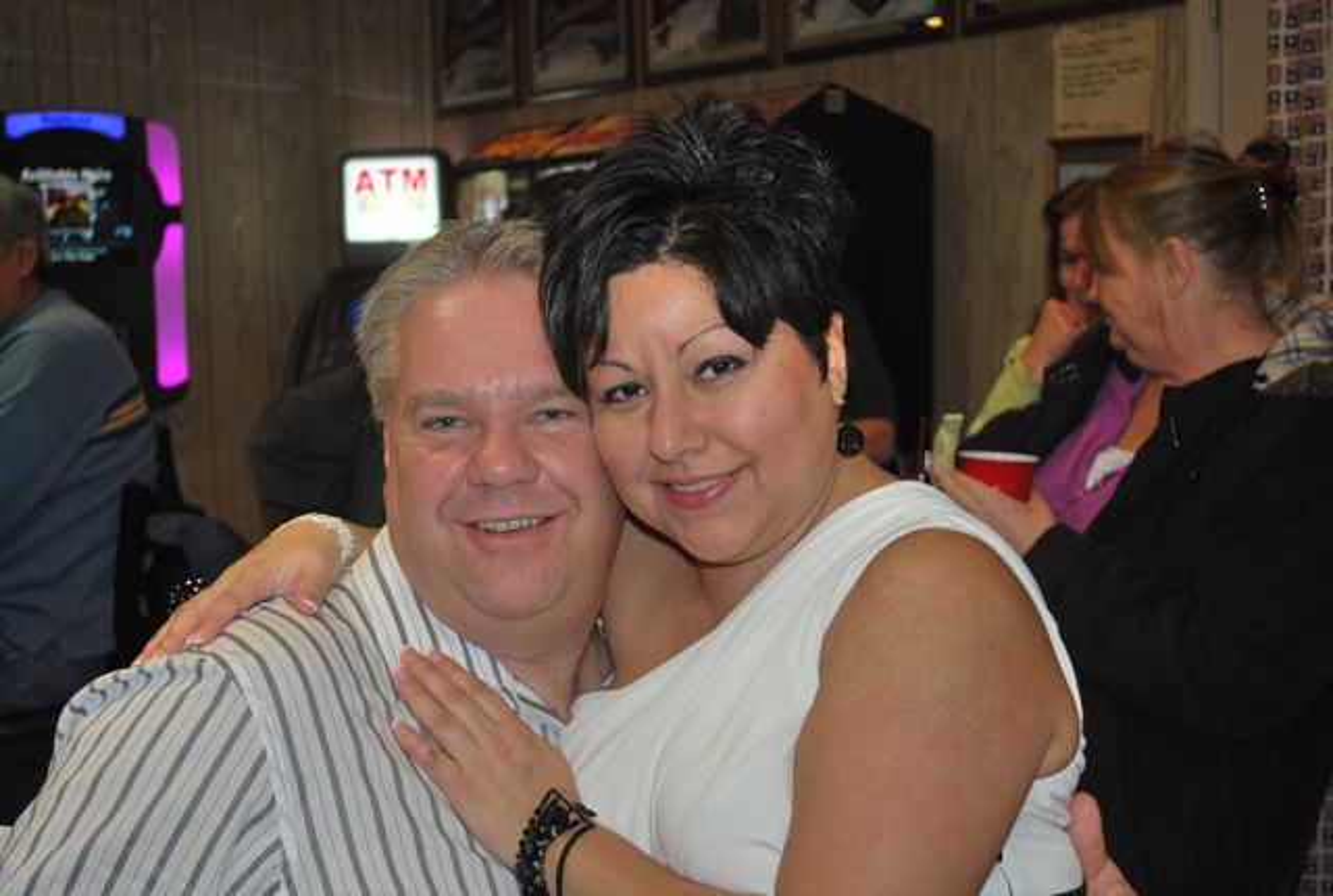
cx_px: 666
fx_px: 1893
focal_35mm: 51
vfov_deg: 26.6
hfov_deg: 38.8
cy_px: 448
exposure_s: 1/60
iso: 200
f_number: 5
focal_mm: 34
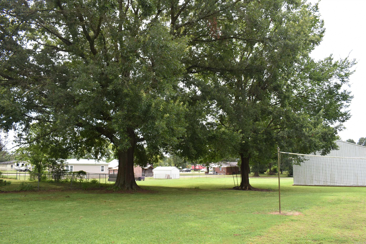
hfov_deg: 67.4
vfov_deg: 47.9
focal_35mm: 27
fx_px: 274
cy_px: 122
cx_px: 183
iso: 200
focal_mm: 18
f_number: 5.6
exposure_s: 1/250
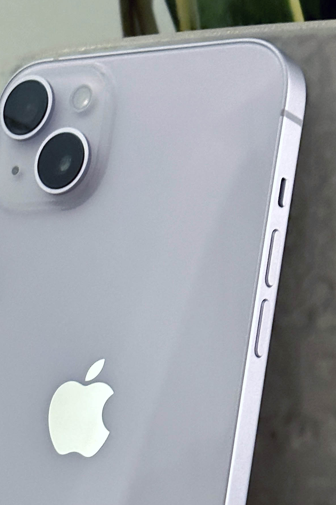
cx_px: 65
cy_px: 385
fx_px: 1596
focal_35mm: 114
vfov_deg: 17.8
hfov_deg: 12.0
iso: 640
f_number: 1.78
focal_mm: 6.86
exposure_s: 1/25
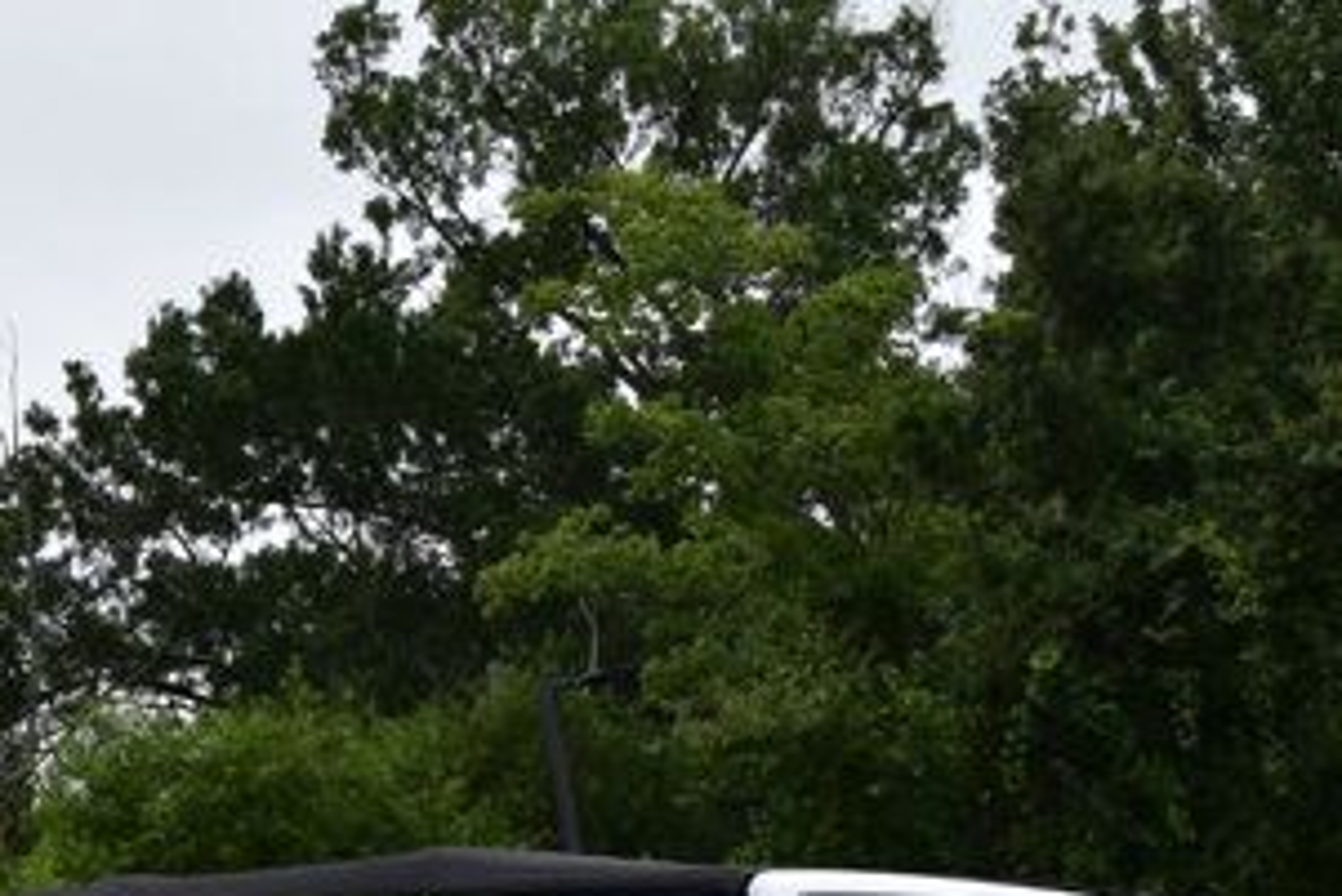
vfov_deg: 8.7
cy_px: 1440
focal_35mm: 153
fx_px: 5706
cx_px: -727
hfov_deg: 12.7
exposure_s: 1/400
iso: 400
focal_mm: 30
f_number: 11
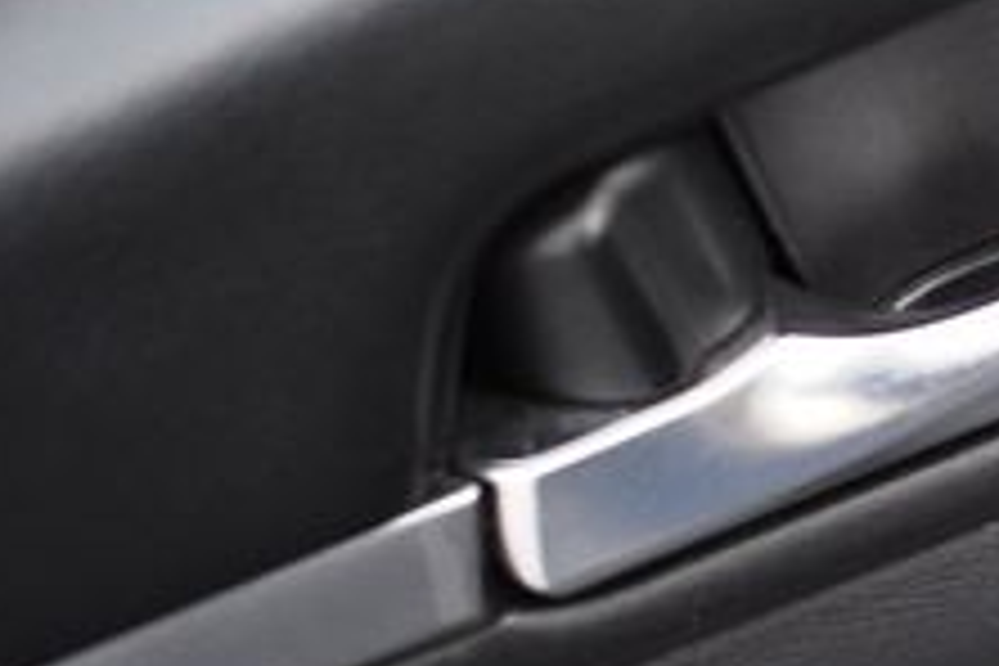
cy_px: 538
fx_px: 2164
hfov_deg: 22.3
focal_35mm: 78
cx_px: 1413
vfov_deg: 17.3
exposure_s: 1/125
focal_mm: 18
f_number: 3.5
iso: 900
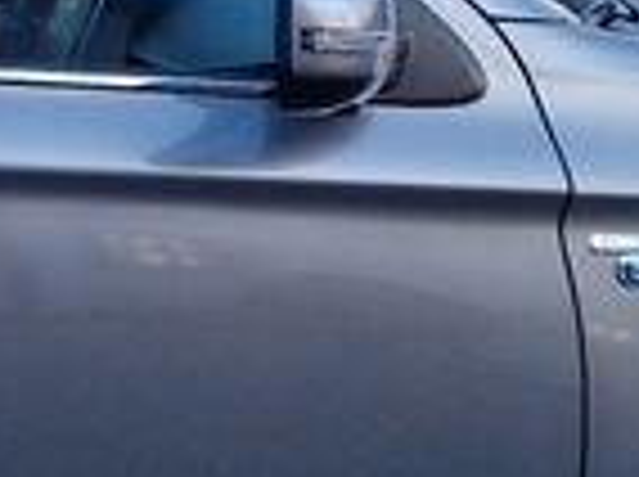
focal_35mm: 166
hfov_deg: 11.2
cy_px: -378
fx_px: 3059
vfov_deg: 8.6
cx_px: -486
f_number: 1.8
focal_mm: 5.4
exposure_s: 1/100
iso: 250
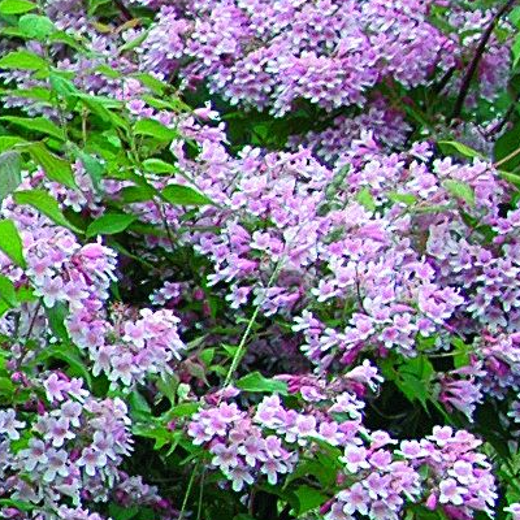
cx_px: -1095
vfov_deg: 7.0
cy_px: 651
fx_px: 4232
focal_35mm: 249
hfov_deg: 6.4
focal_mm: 26
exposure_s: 1/200
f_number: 8
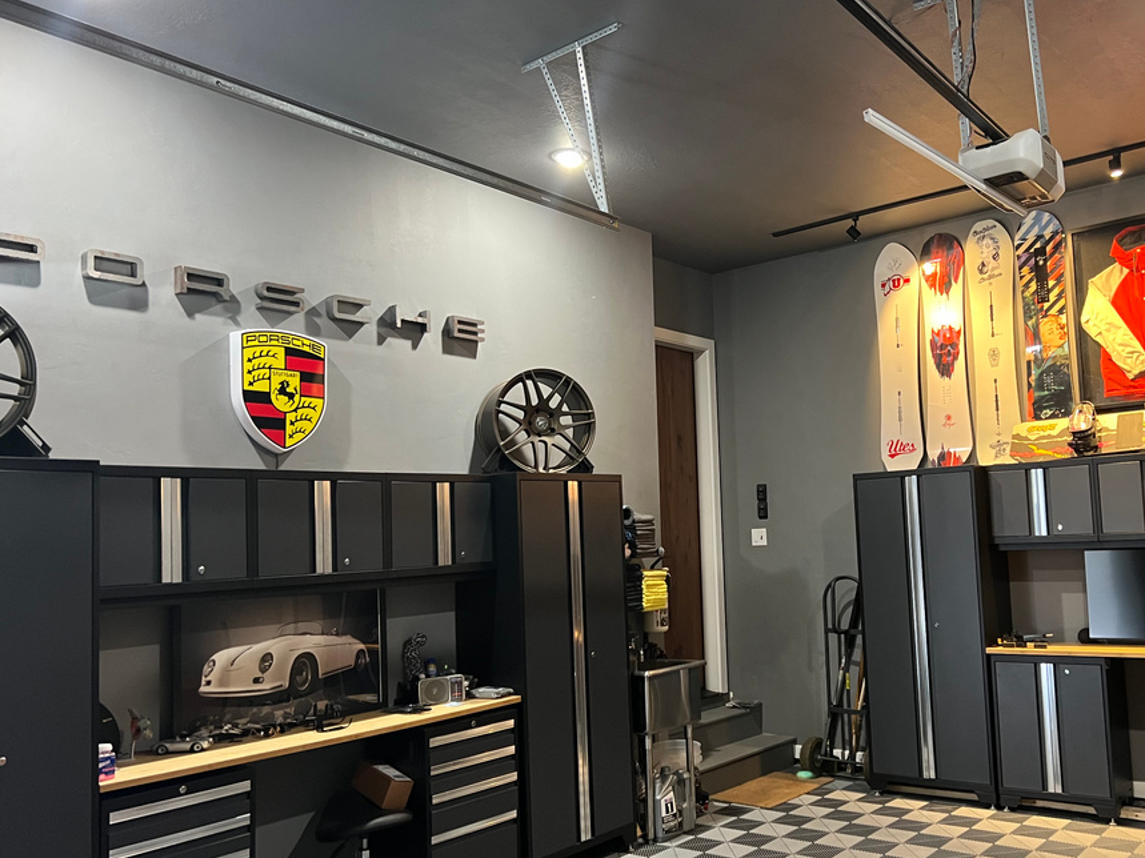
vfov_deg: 45.4
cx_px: 680
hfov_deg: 58.0
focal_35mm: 31
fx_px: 1025
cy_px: 450
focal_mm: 5.7
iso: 320
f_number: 1.5
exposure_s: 1/60
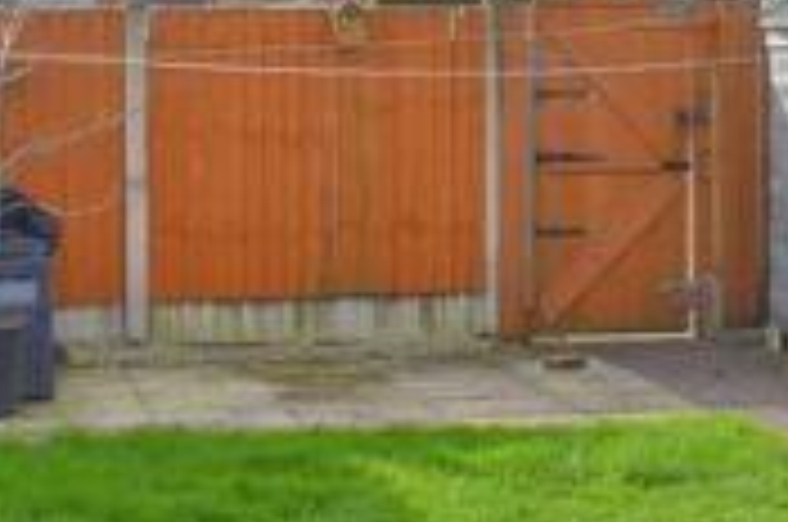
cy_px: 88
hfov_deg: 16.2
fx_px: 2709
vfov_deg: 11.0
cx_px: 824
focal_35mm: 124
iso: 140
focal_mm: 22
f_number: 8
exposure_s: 1/250
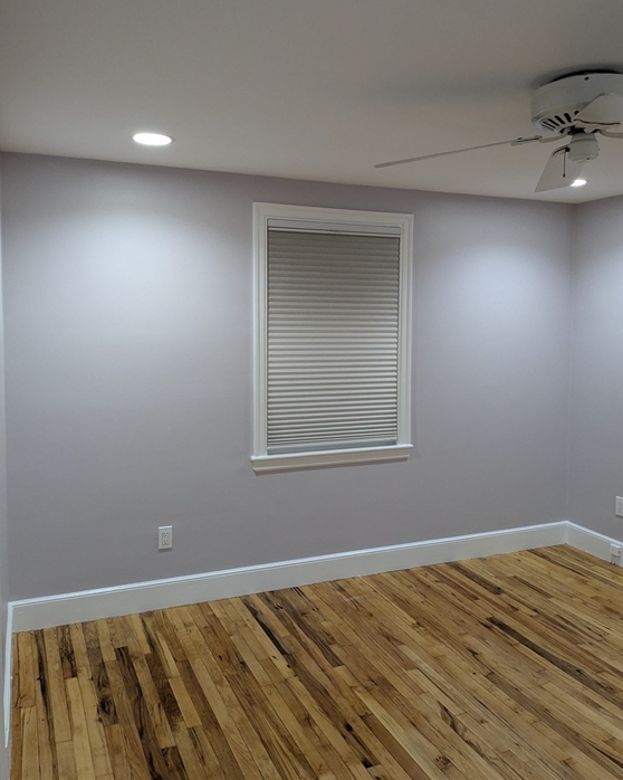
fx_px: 669
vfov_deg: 60.3
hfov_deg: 50.0
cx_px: 319
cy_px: 352
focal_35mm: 29
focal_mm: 4.38
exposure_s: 1/120
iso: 449
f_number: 1.73
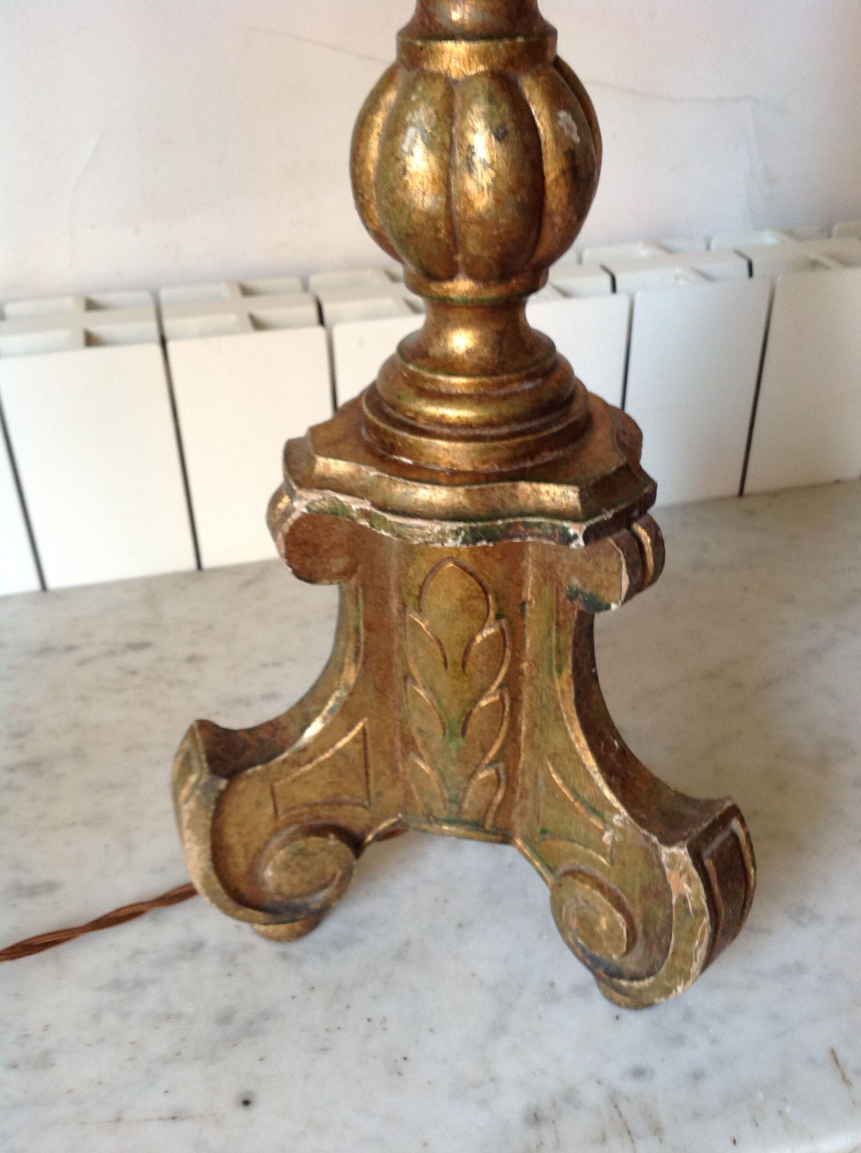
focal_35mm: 35
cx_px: 430
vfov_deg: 52.7
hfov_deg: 40.6
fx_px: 1164
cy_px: 576
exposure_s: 1/15
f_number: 2.4
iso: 125
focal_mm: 4.28
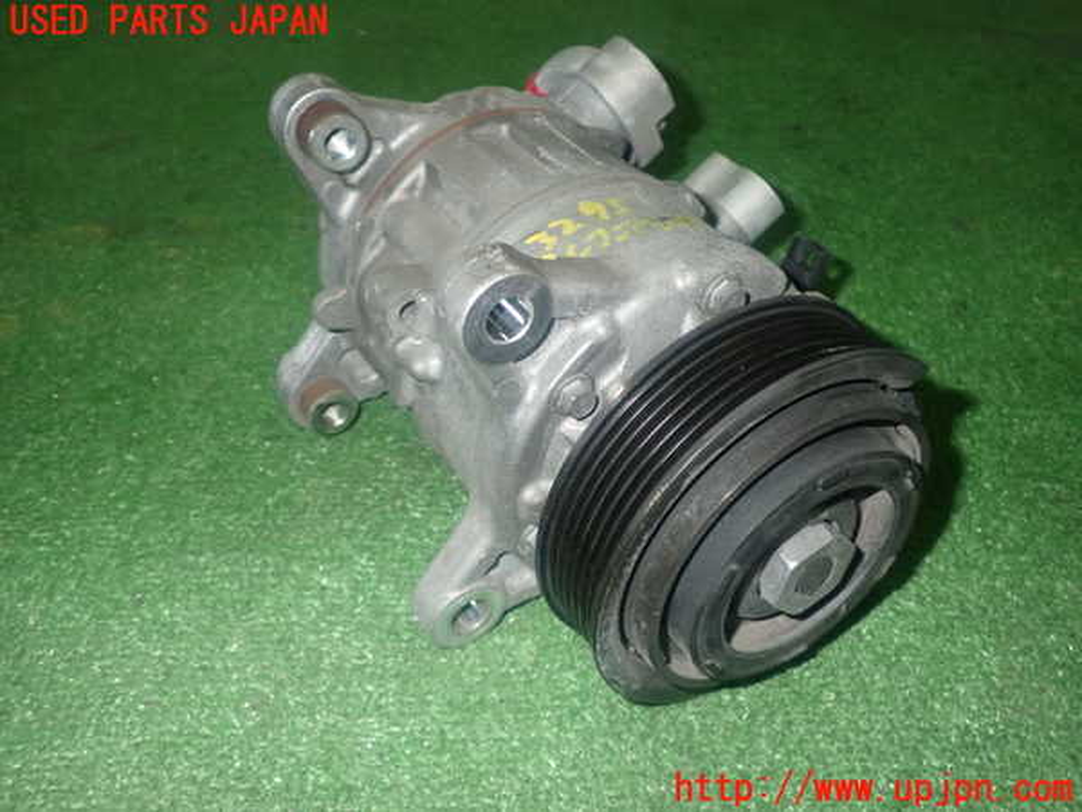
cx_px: 541
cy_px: 406
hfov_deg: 56.8
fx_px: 1000
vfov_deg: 44.2
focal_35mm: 32
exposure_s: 1/30
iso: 800
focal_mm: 5.79
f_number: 7.1
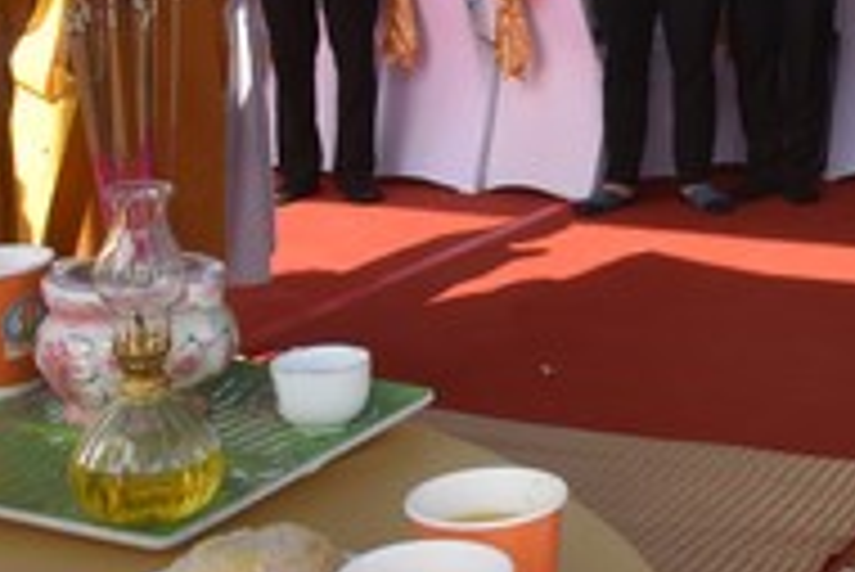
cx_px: 878
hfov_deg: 23.6
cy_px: -95
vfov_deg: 16.1
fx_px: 1949
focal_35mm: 82
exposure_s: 1/500
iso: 1250
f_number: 11
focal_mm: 24
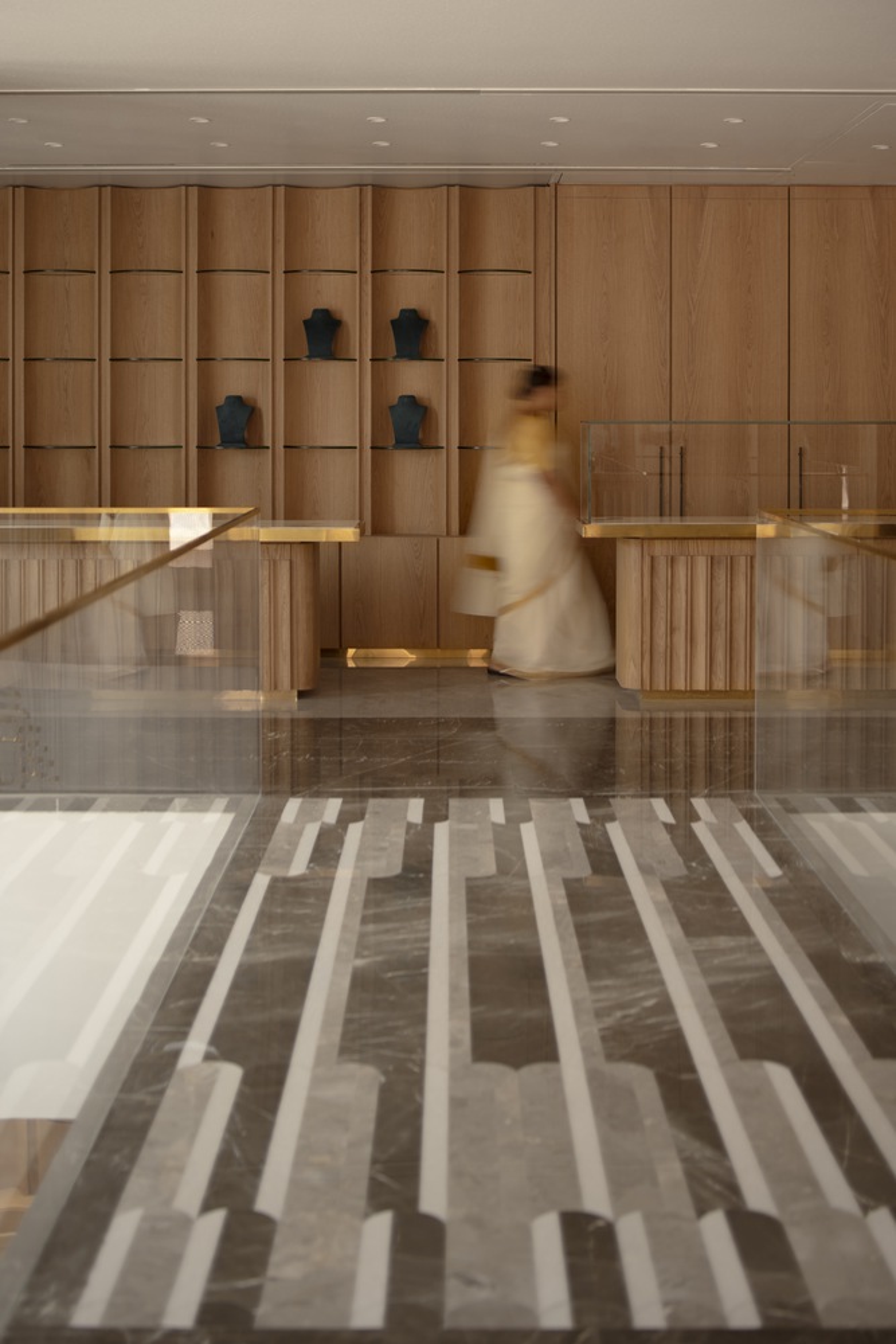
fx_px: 1679
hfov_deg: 29.9
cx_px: 448
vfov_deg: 43.6
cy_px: 672
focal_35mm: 45
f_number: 2.8
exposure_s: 1/6
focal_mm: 45
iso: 31
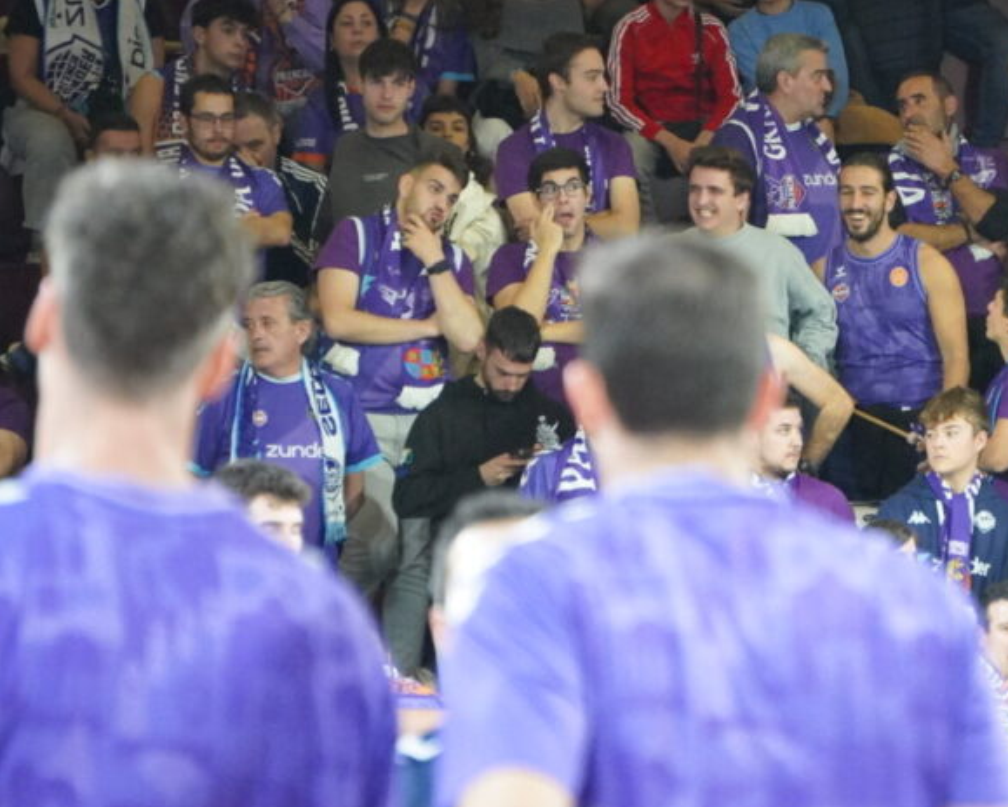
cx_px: 806
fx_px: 15583
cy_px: 270
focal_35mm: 522
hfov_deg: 3.7
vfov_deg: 3.0
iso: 6400
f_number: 6.3
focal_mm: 210
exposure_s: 1/125
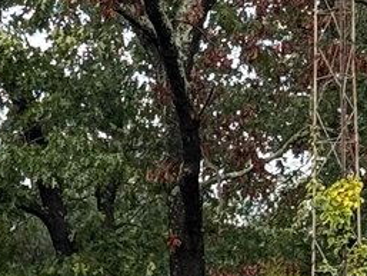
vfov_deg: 5.2
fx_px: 3002
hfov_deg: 6.5
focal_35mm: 283
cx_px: -606
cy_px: 537
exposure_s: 1/615
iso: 64
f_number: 1.78
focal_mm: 6.76
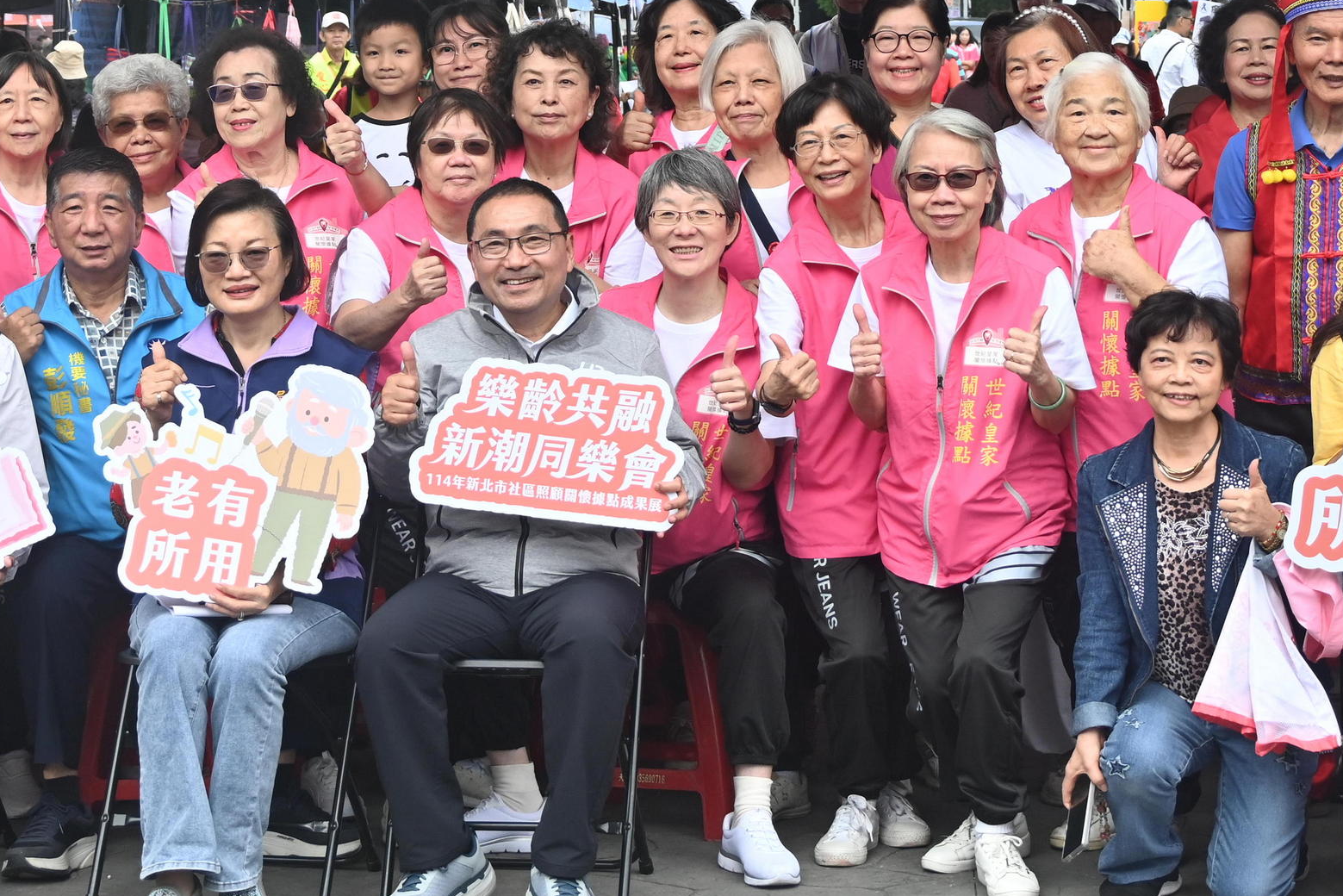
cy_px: 77
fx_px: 3768
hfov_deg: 20.2
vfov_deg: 13.4
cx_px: 629
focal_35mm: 101
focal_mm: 35
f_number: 5.6
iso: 220
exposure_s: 1/250
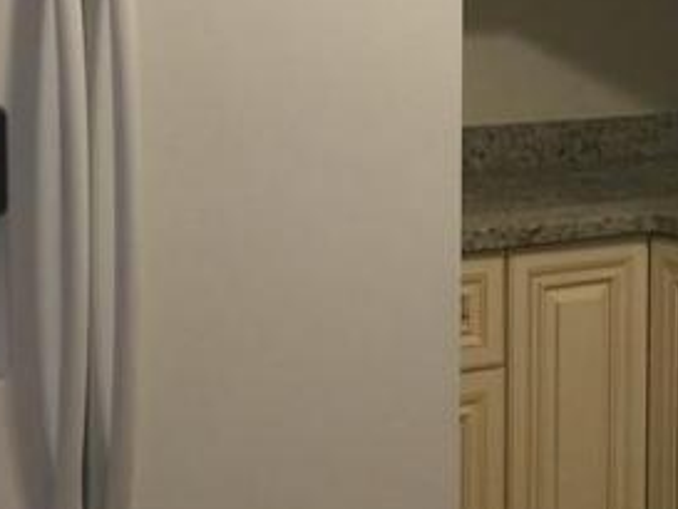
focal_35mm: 102
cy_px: 129
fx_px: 1999
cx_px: 720
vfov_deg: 14.5
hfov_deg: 18.6
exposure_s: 1/15
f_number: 2.2
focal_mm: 4.15
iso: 50
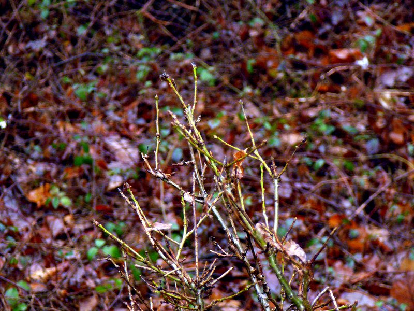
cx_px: 207
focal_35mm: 168
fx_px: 2009
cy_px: 156
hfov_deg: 11.8
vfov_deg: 8.8
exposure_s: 1/30
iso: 400
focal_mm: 25
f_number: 4
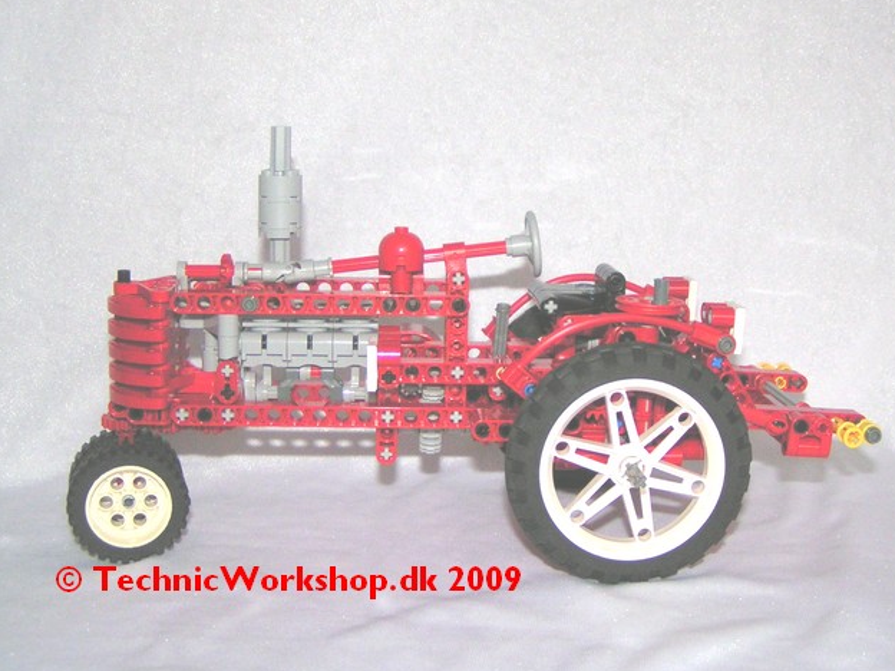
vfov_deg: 36.8
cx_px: 456
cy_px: 334
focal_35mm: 39
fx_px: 1008
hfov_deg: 47.9
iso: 200
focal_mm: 5.8
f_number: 2.8
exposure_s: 1/40
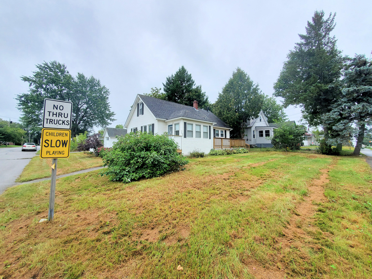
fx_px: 140
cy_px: 140
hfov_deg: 106.2
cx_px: 186
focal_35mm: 13
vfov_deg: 89.9
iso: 50
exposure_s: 1/722
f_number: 2.2
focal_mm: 1.8
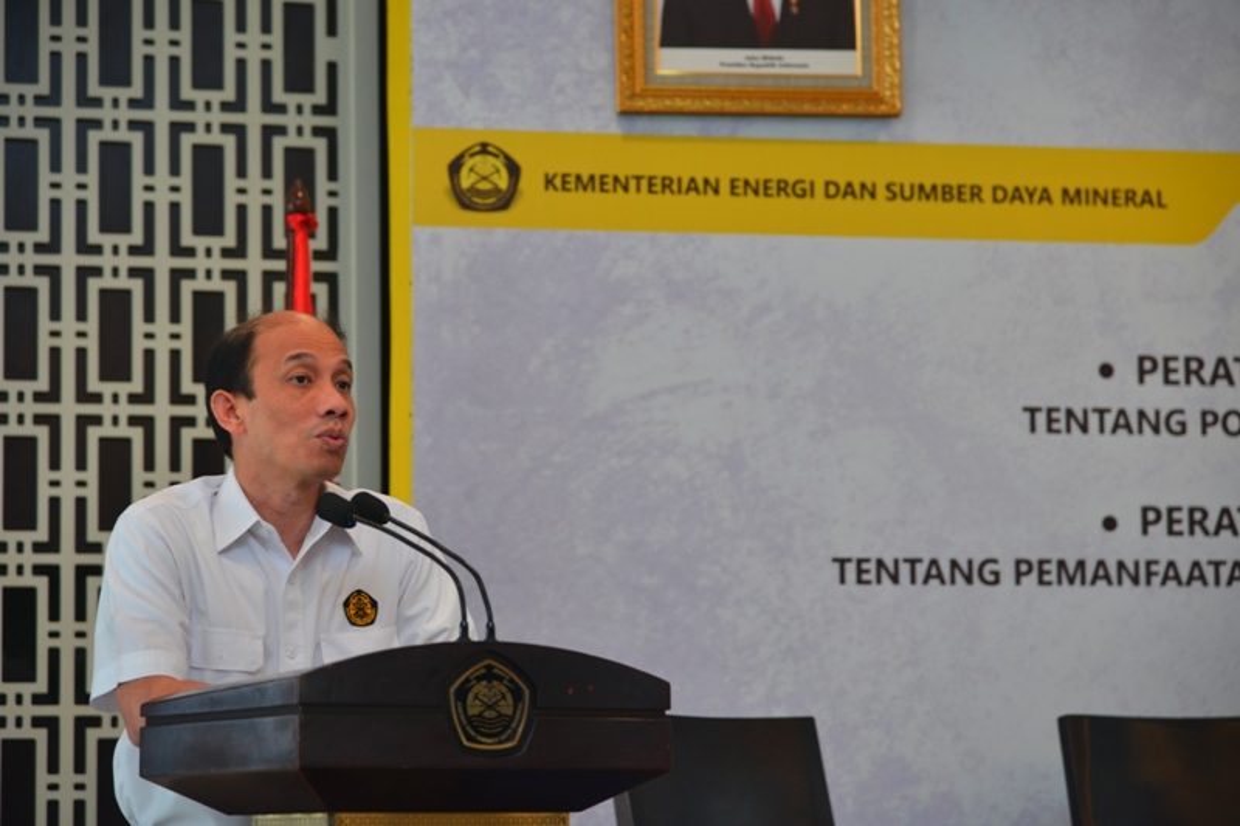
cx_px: 620
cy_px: 413
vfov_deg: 11.4
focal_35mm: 120
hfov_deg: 17.1
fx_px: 4132
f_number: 4.5
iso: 1250
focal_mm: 120
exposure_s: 1/160
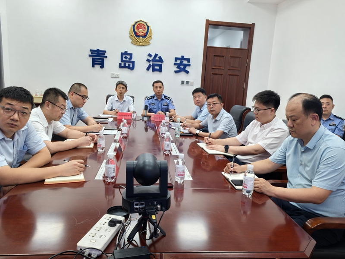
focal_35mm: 27
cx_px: 172
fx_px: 269
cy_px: 130
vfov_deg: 51.4
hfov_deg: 65.3
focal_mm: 5.75
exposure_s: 1/50
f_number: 4
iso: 320
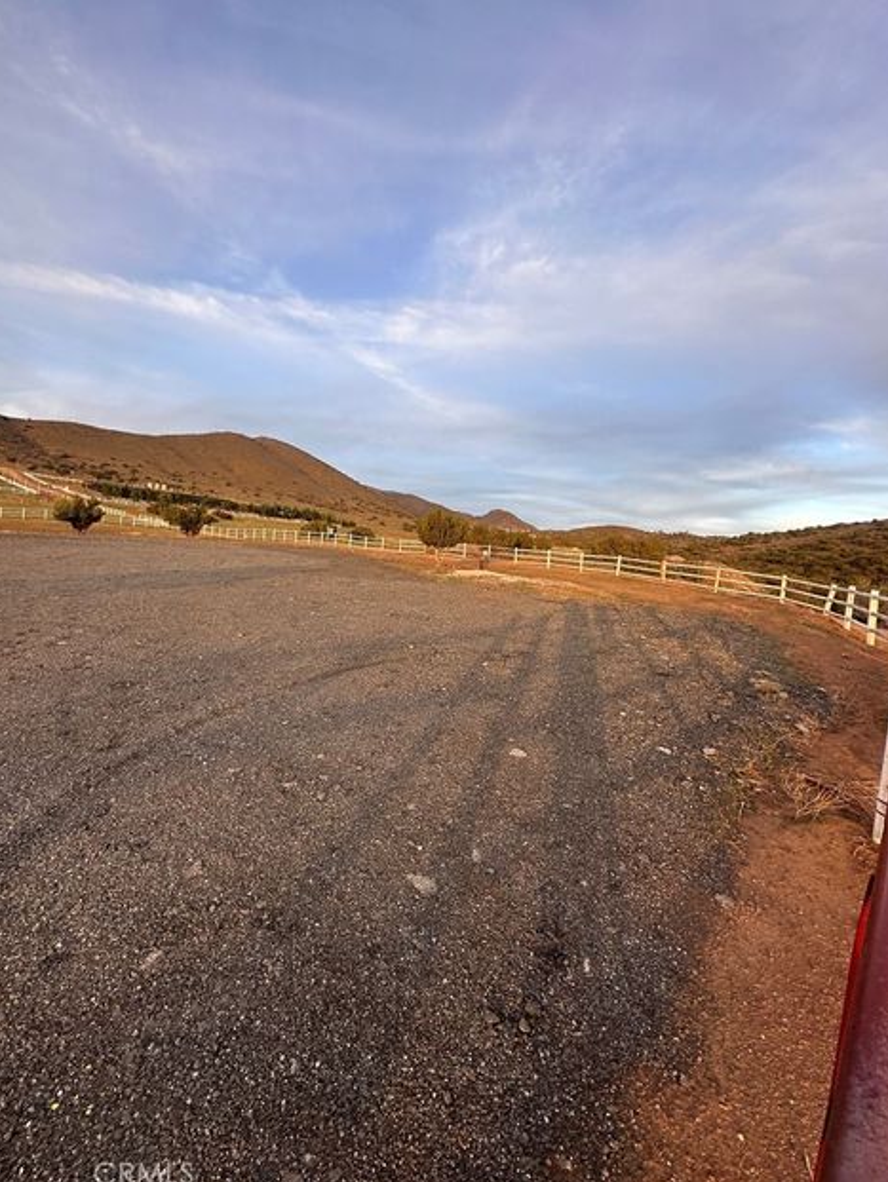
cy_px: 558
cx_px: 434
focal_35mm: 15
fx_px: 513
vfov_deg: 98.0
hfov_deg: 81.8
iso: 40
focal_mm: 2.22
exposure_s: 1/240
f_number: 2.2
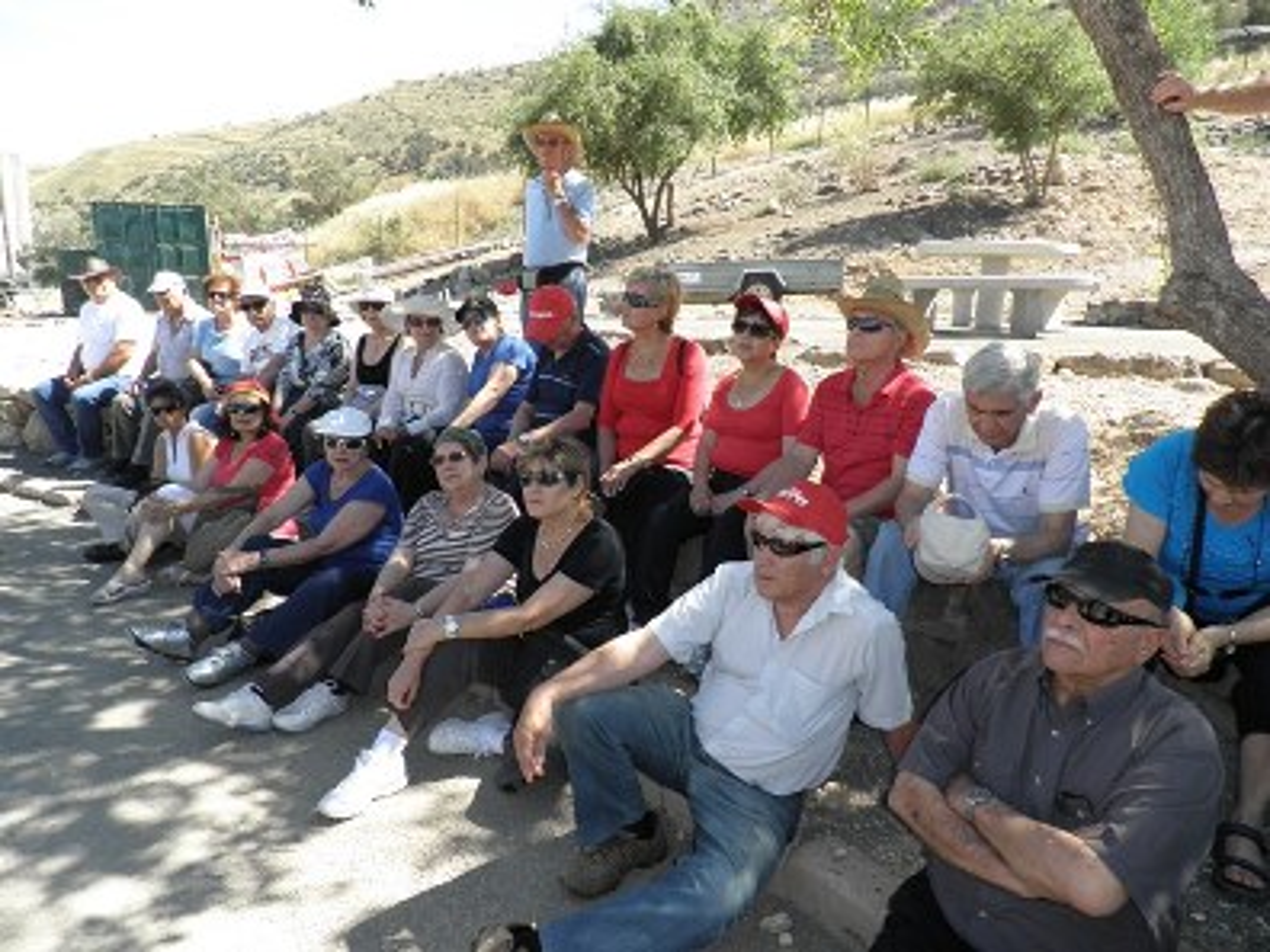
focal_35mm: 24
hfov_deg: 71.6
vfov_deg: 56.8
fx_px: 881
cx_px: 635
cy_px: 476
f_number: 3.3
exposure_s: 1/250
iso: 64
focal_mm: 4.3
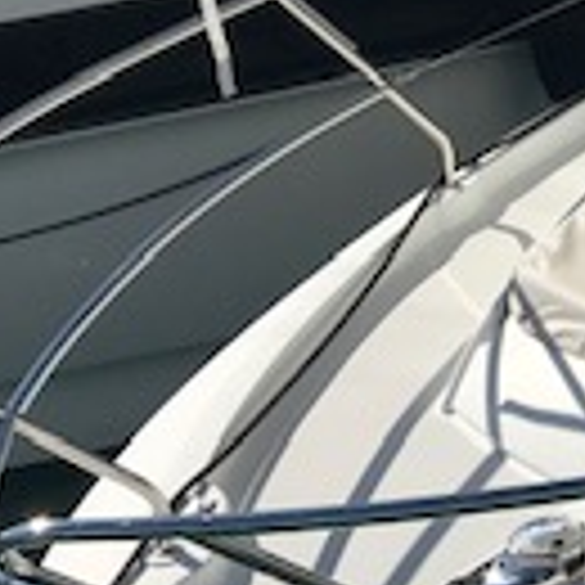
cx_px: 1004
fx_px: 2333
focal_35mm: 122
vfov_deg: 14.2
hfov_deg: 13.1
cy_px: 76
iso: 25
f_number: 1.8
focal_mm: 3.99
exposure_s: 1/5988
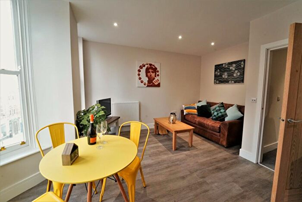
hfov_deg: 104.2
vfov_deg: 81.2
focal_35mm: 14
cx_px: 151
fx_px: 117
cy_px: 101
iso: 4000
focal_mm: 14
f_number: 4.5
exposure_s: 1/25
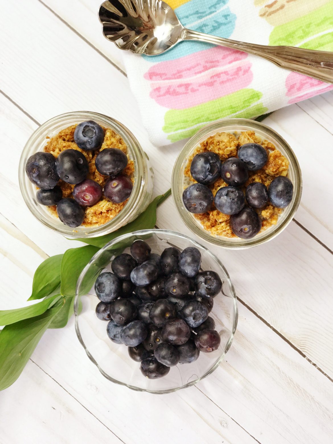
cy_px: 222
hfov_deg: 25.7
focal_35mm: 57
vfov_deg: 33.8
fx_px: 731
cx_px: 166
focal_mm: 6.6
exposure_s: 1/60
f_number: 2.8
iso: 20
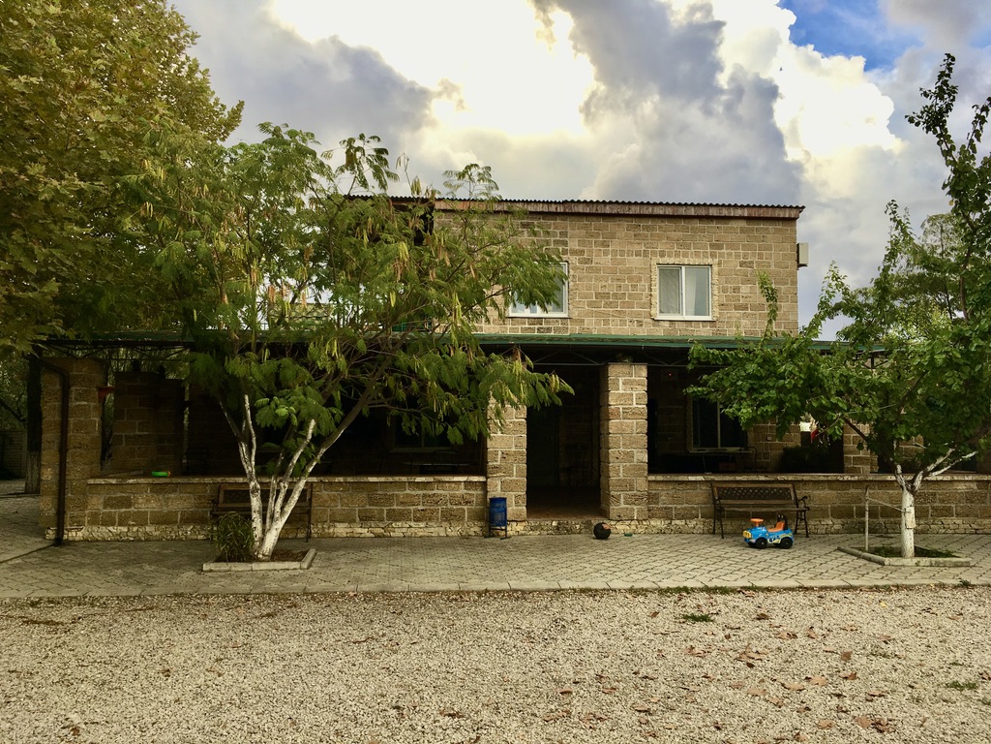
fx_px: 830
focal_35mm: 29
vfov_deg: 48.2
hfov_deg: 61.7
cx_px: 496
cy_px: 372
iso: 25
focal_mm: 4.15
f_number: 2.2
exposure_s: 1/427
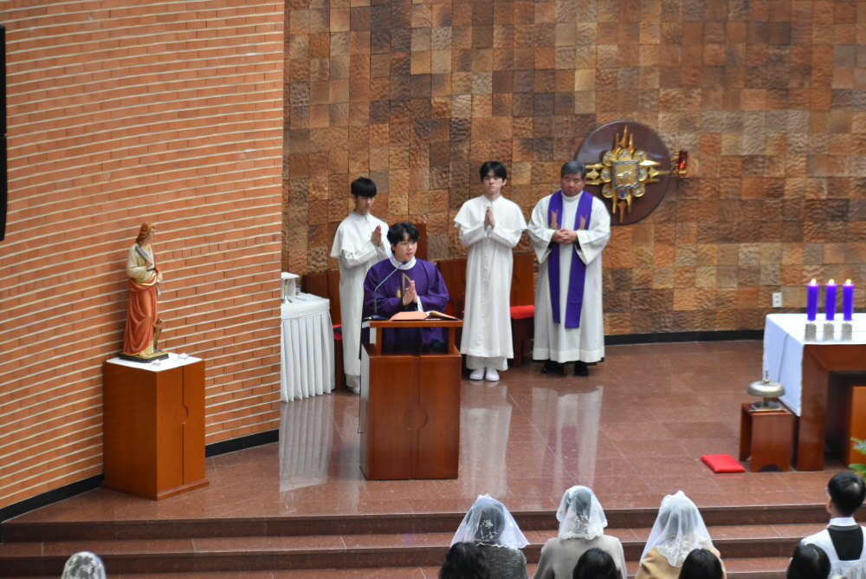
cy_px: 290
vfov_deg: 12.2
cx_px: 433
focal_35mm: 112
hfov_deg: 18.2
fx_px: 2708
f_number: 4.8
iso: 1600
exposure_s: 1/60
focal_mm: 75
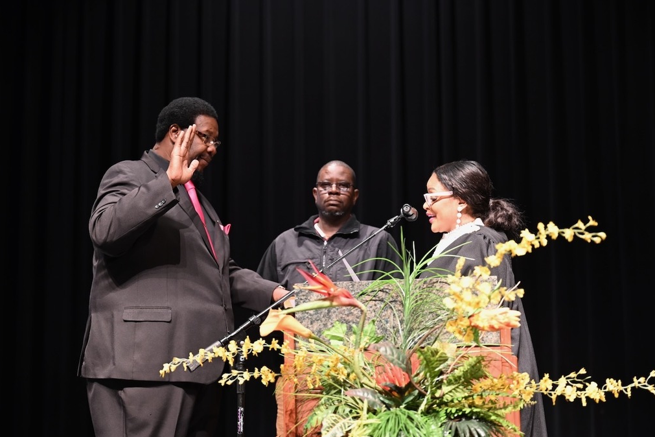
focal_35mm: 80
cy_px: 220
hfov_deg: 25.4
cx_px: 328
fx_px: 1455
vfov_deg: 17.1
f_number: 2.8
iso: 1100
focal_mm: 79
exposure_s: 1/80
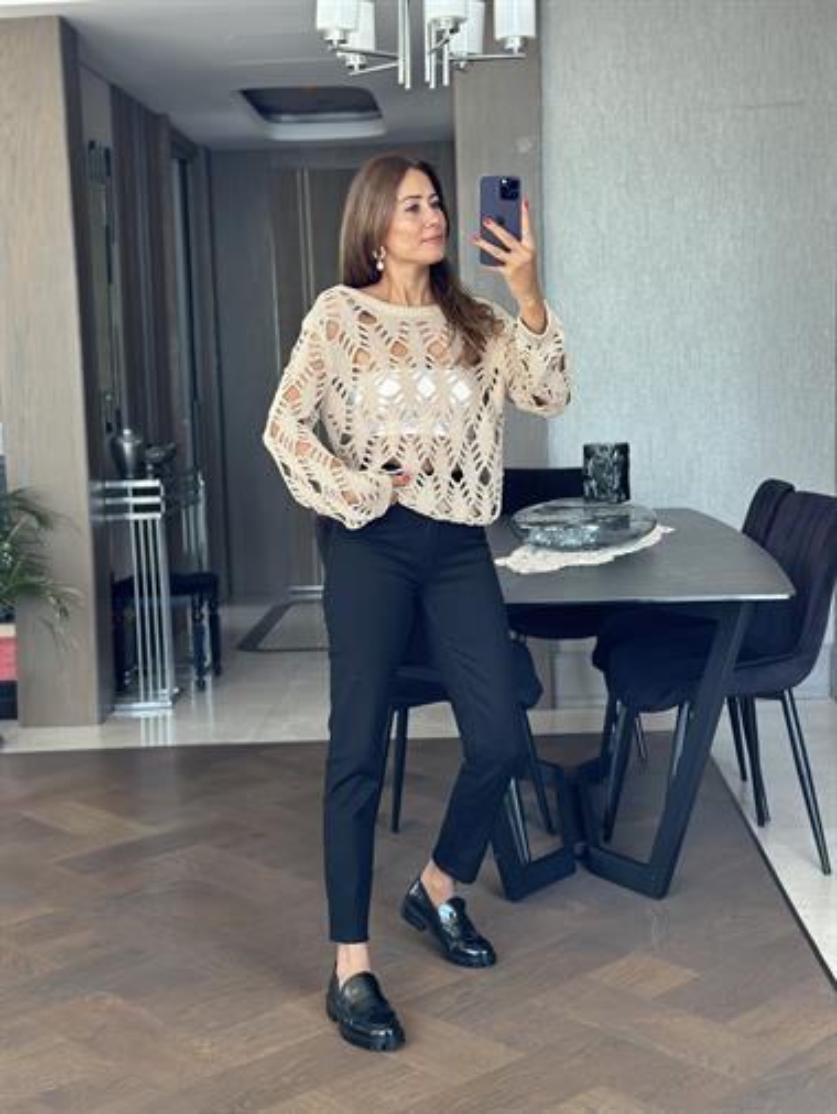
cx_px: 418
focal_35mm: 48
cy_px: 557
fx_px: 1546
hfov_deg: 30.3
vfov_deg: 39.6
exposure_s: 1/110
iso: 125
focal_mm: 6.86
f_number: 1.78
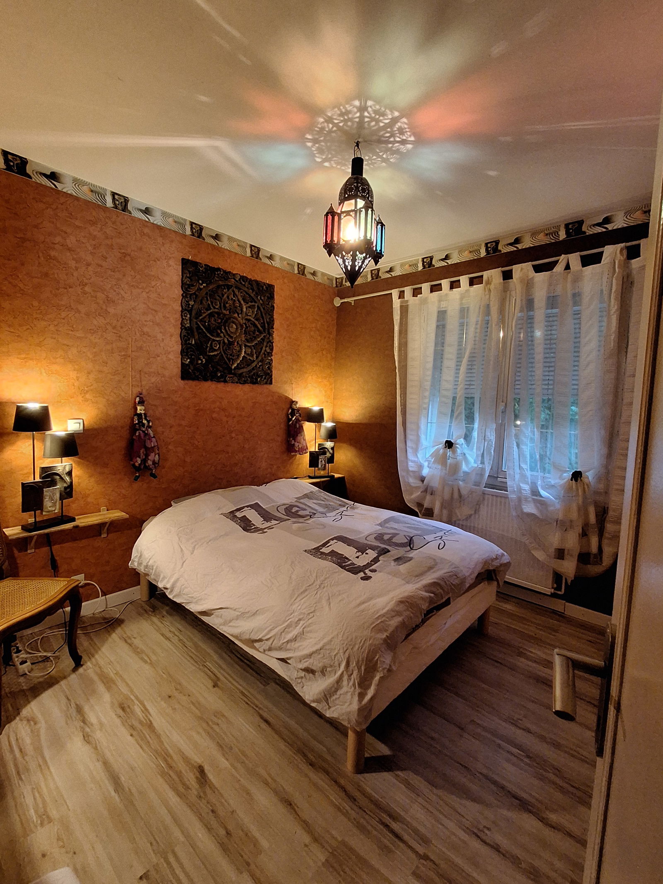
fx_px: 409
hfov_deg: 78.1
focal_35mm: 16
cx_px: 332
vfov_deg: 94.5
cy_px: 442
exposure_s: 1/25
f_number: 2.2
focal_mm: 1.46
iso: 320
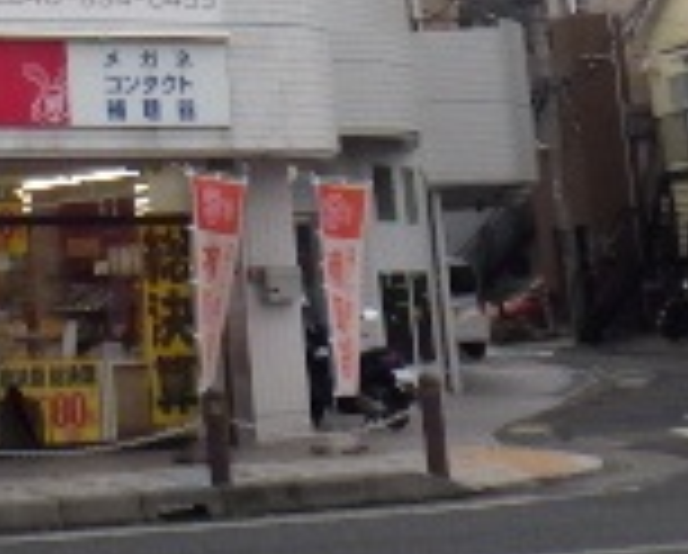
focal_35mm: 114
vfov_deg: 12.5
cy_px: -410
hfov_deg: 15.9
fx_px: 2326
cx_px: -243
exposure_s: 1/320
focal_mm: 5
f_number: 4.2
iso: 250
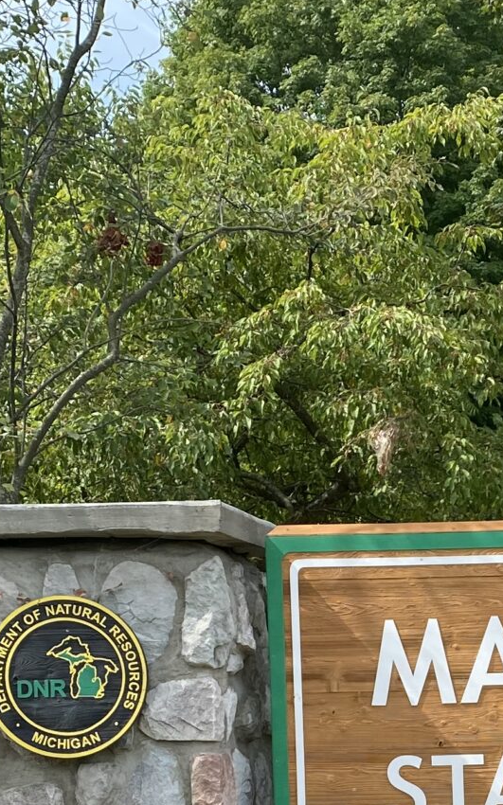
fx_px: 1821
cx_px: 598
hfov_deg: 15.2
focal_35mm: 83
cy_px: 799
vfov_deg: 23.9
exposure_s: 1/973
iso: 32
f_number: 1.8
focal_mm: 4.25
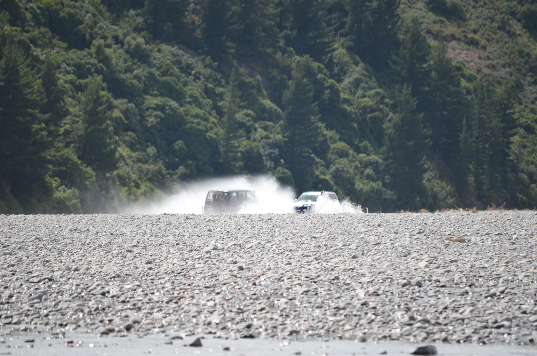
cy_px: 178
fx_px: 4466
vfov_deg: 4.6
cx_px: 268
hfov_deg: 6.9
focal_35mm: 300
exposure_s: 1/640
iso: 200
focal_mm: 200
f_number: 6.3
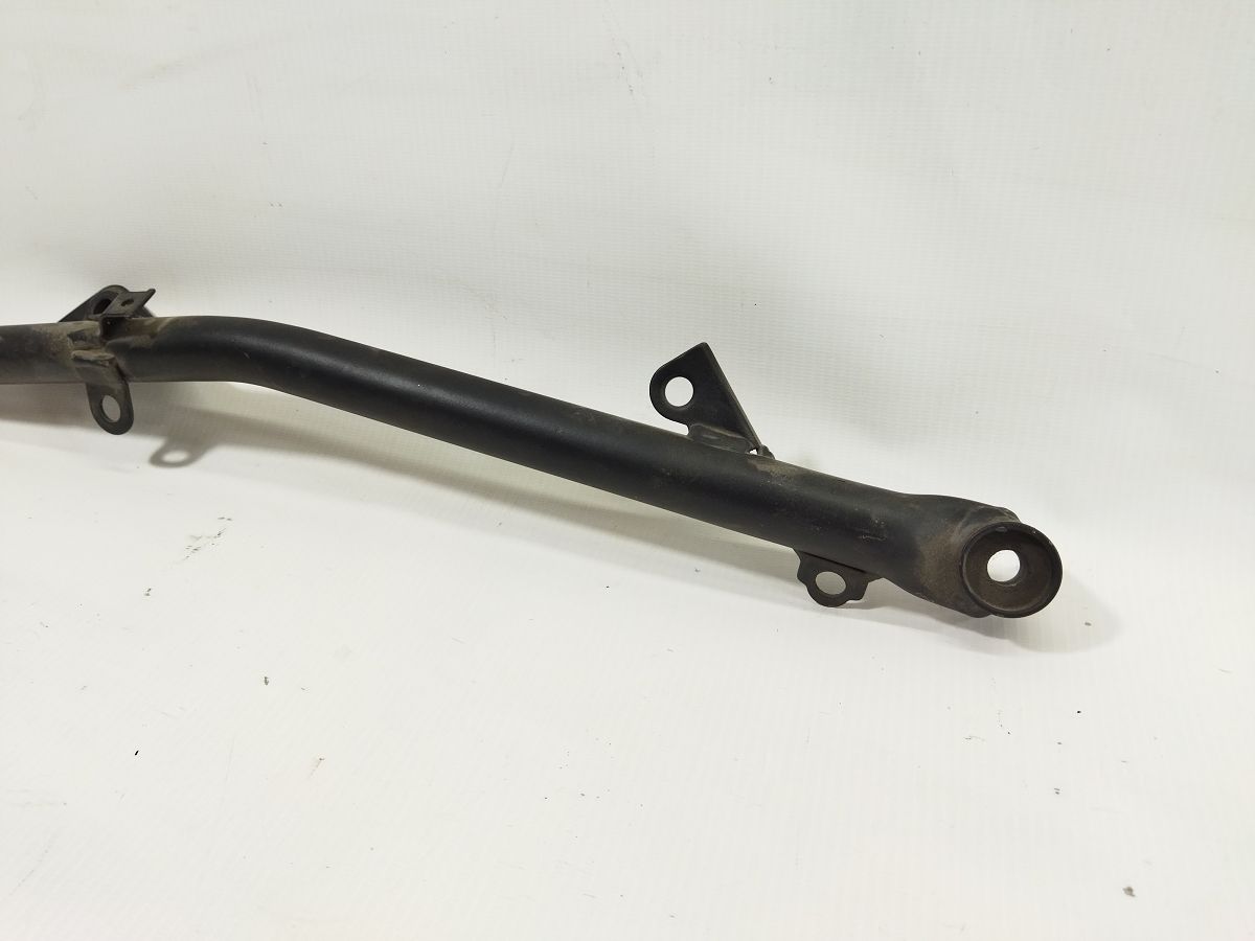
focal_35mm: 27
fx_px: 979
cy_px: 470
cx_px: 628
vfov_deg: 51.4
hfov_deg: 65.3
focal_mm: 4.71
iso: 121
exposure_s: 1/100
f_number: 1.79
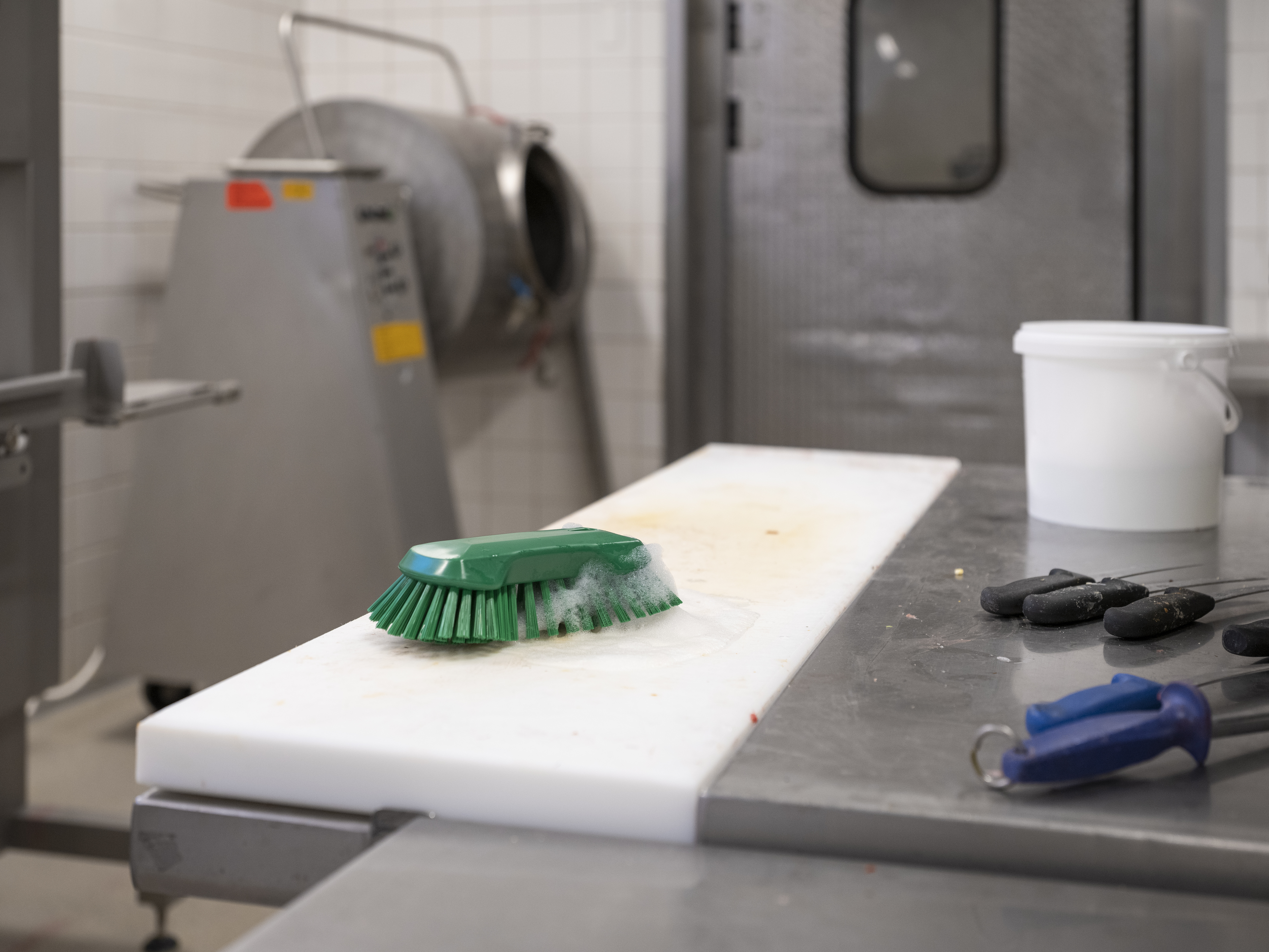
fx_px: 1870
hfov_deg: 37.5
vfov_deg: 28.6
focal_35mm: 51
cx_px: 634
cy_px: 476
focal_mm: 64
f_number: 4
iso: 800
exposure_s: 1/125
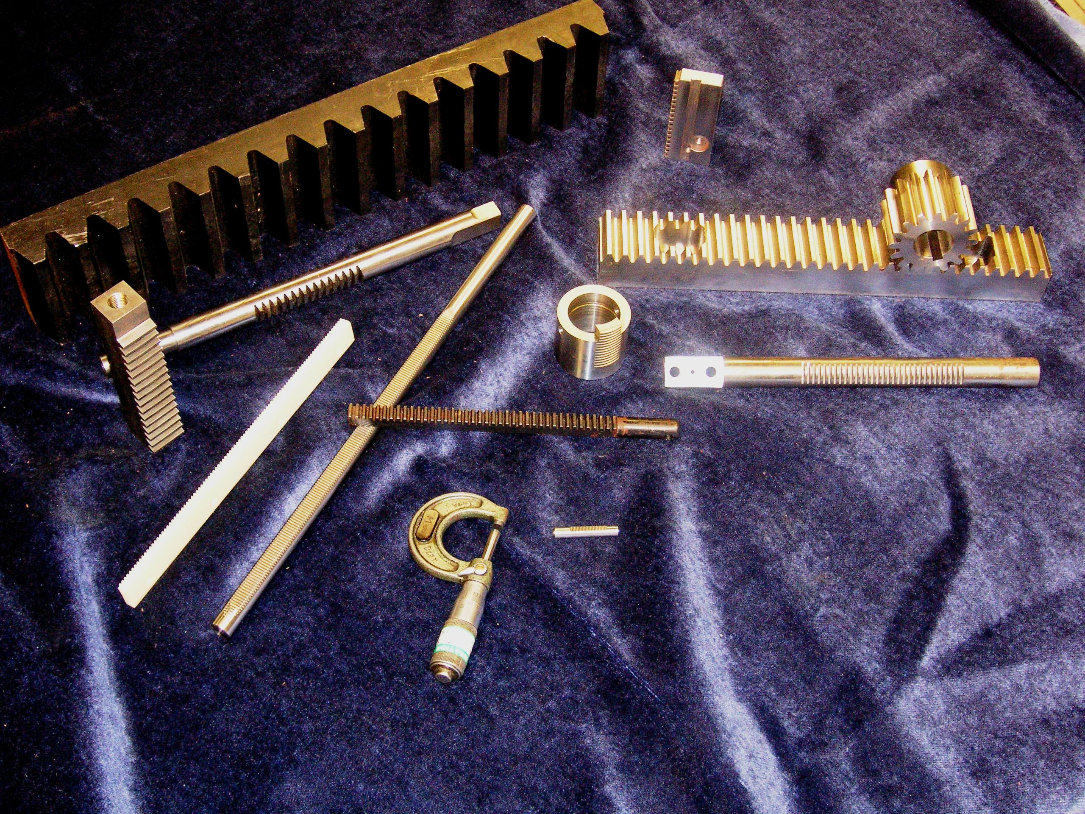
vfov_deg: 30.9
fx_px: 1473
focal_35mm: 47
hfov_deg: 40.4
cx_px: 542
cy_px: 407
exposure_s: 1/45
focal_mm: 7.8
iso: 160
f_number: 3.3
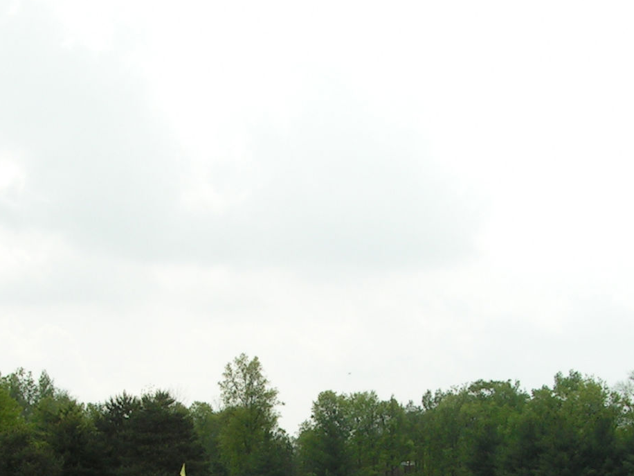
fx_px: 1557
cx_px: 307
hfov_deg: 23.0
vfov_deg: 16.9
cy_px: 494
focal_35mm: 85
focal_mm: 6.3
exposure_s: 1/400
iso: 50
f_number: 5.6
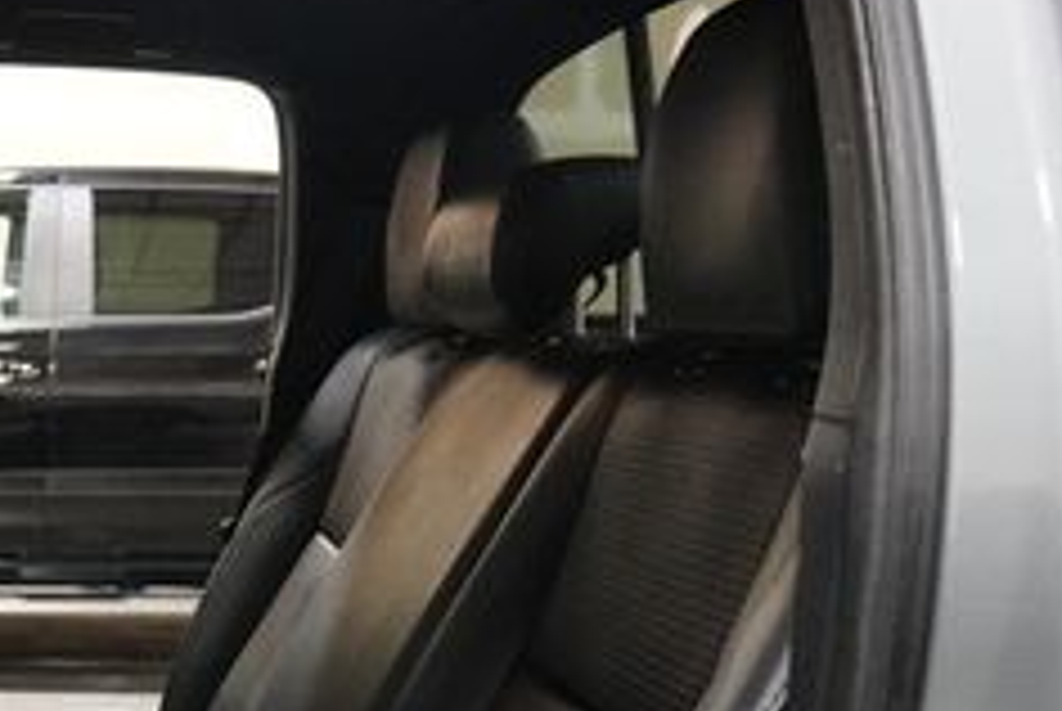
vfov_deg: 20.7
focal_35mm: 65
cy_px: 605
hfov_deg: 28.4
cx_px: -81
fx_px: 1920
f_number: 3.5
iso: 6400
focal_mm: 16
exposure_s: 1/100
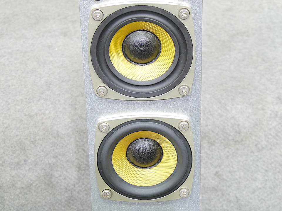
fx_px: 798
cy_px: 106
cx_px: 141
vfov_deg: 15.1
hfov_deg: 20.0
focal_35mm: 98
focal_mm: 17.5
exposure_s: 1/3.2
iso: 200
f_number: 5
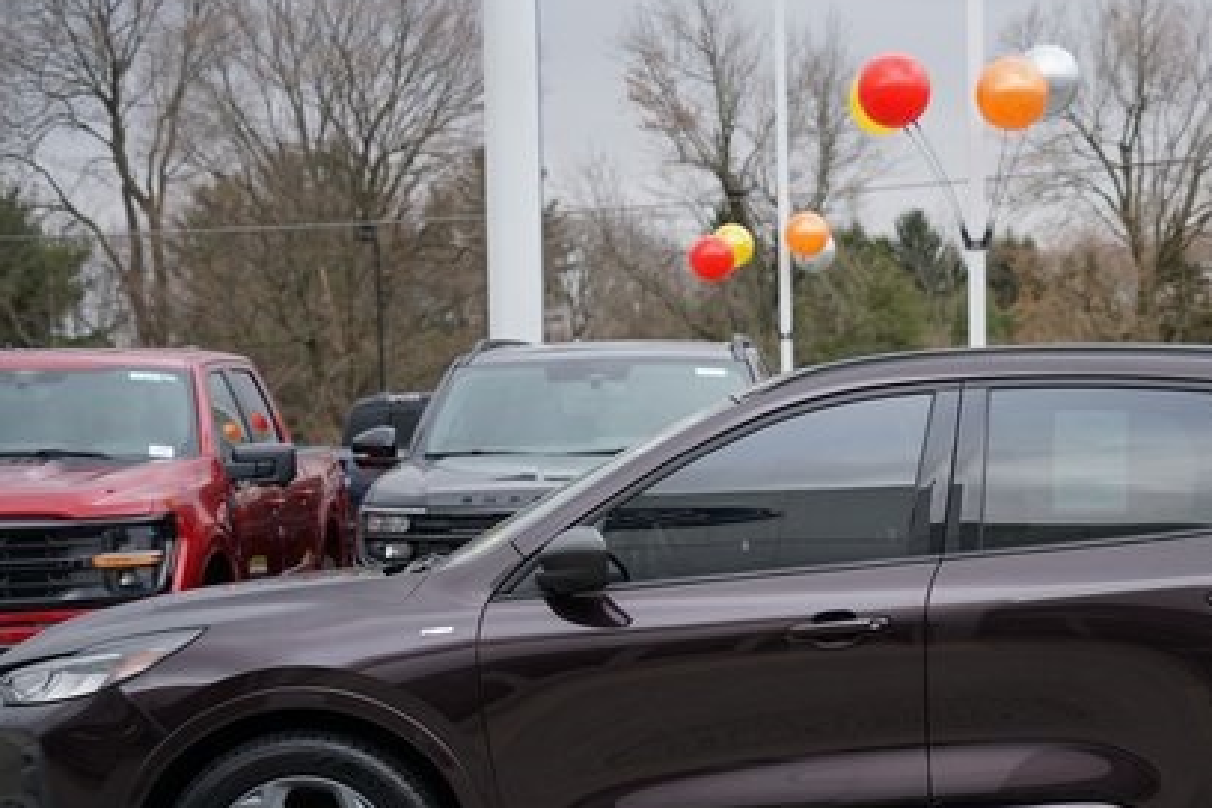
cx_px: 853
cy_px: 572
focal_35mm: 91
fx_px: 3063
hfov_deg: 22.2
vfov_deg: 15.0
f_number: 4
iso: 250
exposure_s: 1/160
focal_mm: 58
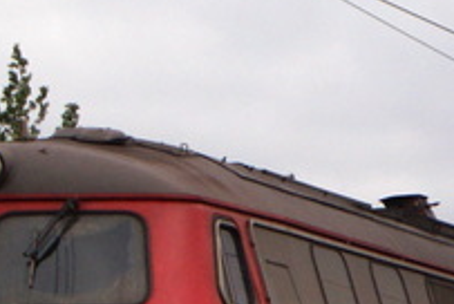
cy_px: 340
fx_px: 5260
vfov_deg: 3.3
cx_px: 776
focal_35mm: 417
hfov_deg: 4.9
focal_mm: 55
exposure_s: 1/1000
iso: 200
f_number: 11
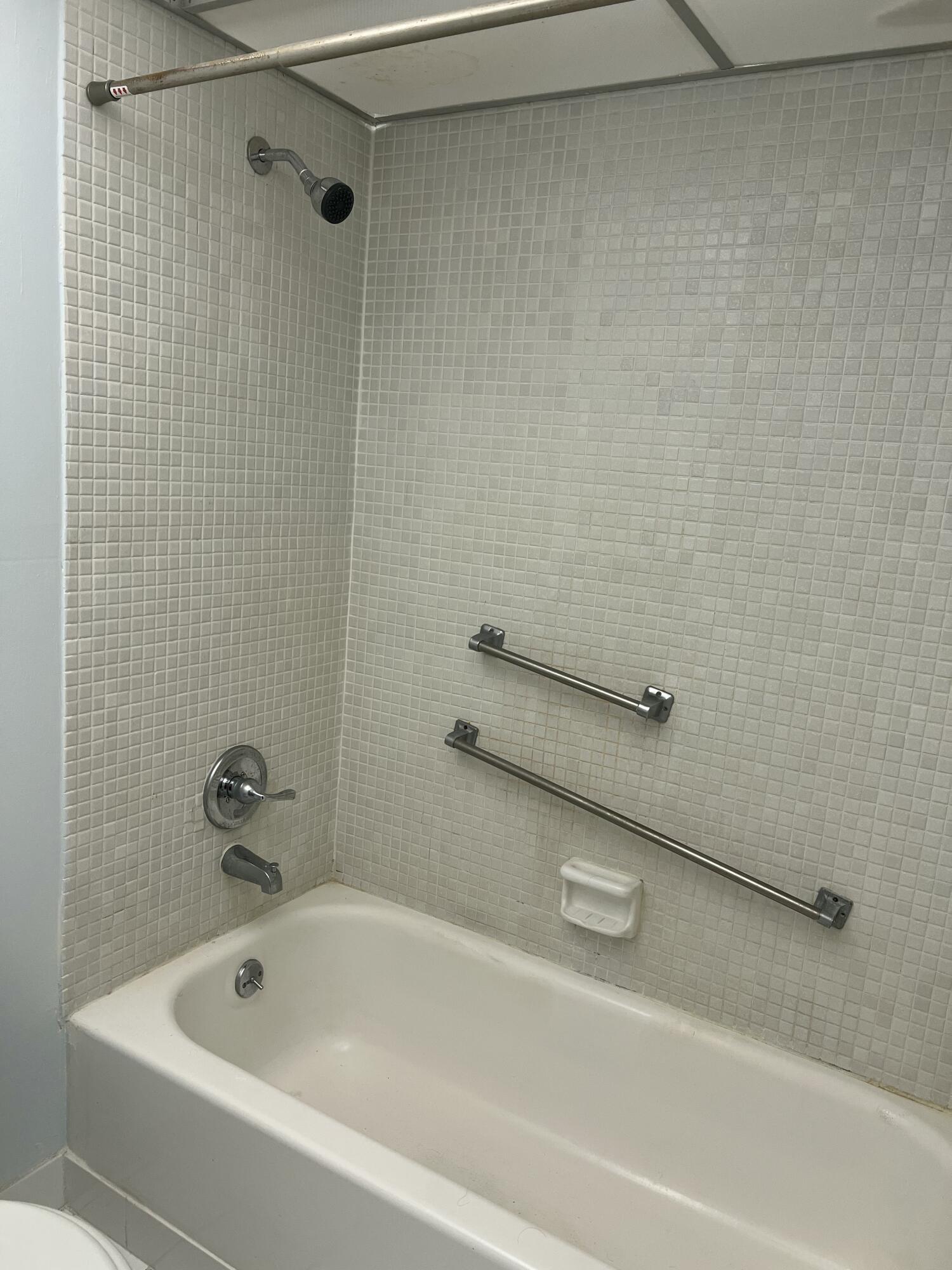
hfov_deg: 53.1
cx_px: 476
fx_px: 953
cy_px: 635
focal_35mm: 26
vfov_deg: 67.3
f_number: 1.5
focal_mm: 5.7
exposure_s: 1/120
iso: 100
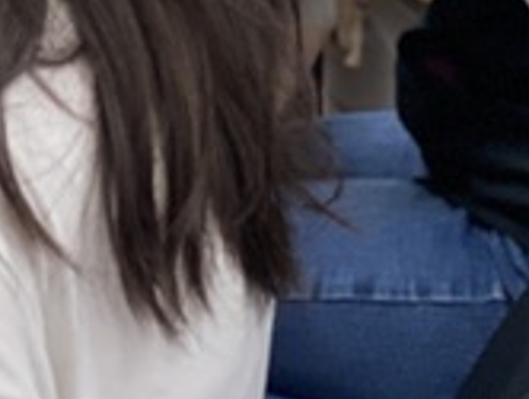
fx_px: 3826
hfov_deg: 7.7
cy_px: -504
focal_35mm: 250
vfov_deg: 5.8
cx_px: -306
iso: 160
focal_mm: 6
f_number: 2
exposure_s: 1/40
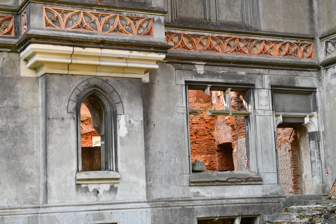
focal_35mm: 70
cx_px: 168
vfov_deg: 19.4
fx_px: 653
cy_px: 112
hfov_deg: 28.8
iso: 160
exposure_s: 1/80
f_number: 5
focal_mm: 70
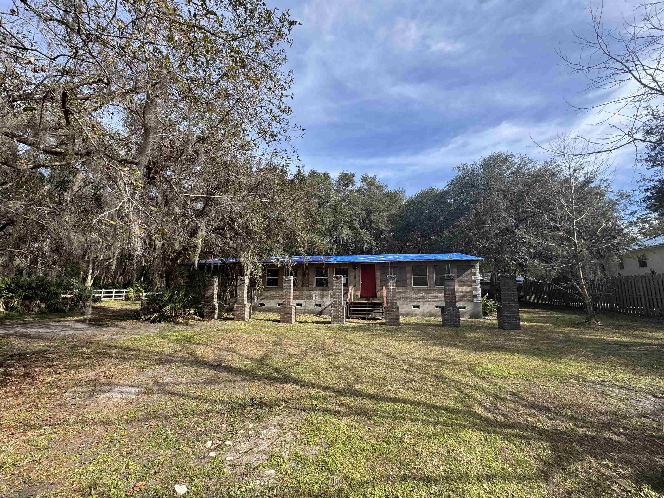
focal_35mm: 14
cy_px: 249
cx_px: 332
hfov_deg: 102.1
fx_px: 269
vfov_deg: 85.7
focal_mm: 2.22
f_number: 2.2
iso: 50
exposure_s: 1/675
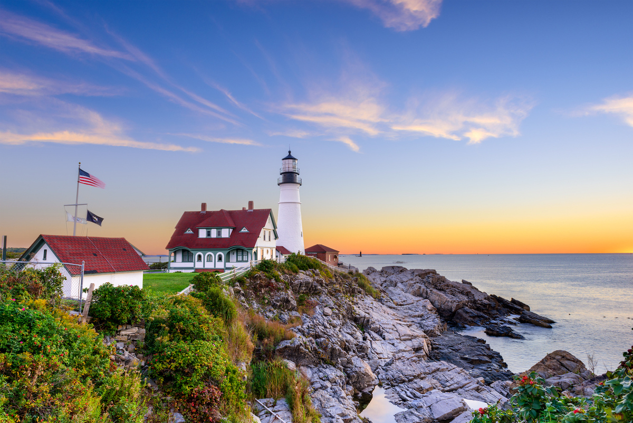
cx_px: 316
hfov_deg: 73.7
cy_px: 212
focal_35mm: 24
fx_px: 422
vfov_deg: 53.2
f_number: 11
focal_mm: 24
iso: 64
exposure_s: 1/1.67
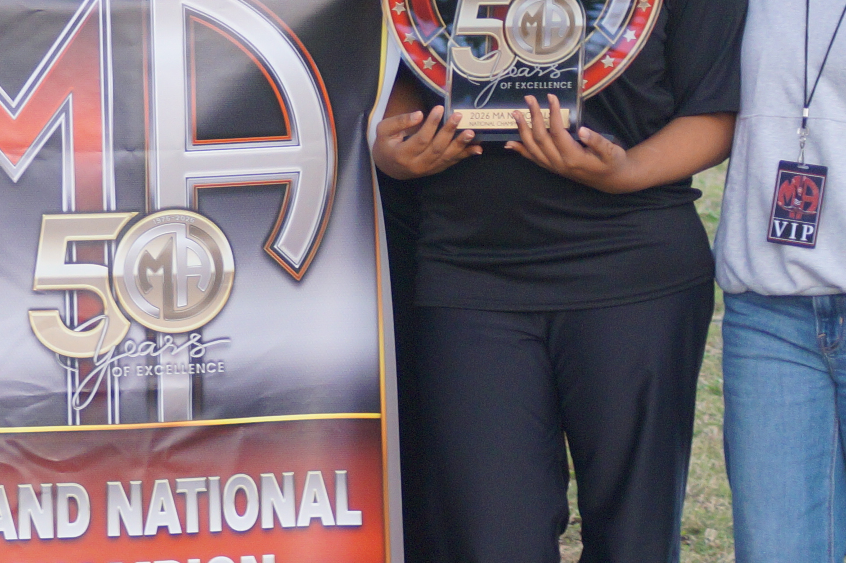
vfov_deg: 5.7
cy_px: 112
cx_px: -91
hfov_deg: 8.5
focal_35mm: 239
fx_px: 5623
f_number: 4
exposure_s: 1/160
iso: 640
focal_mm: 55
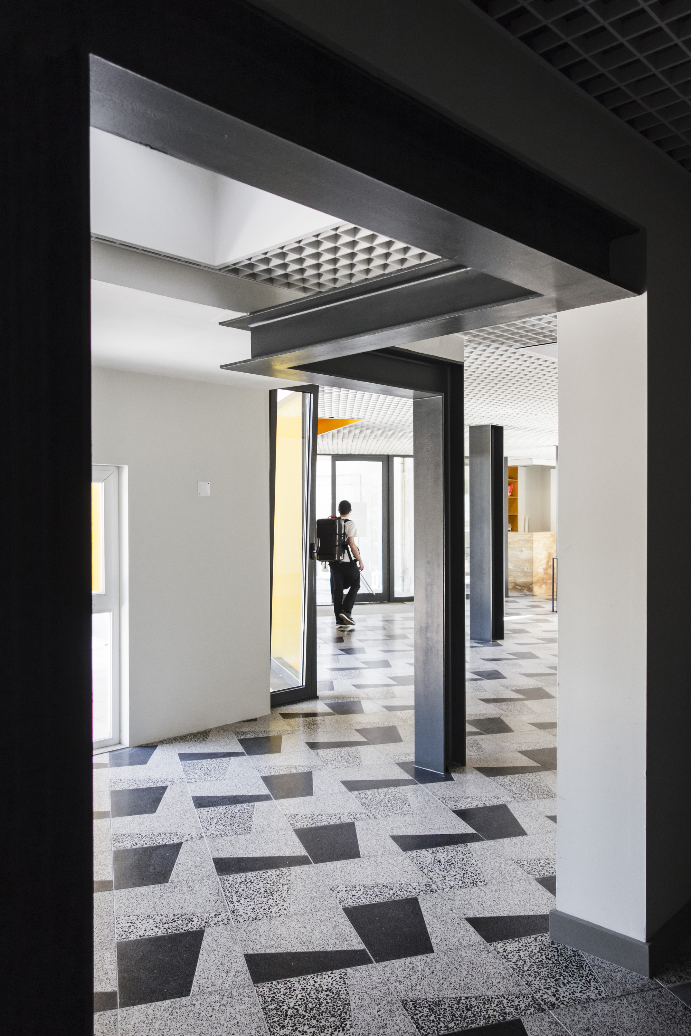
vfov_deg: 65.5
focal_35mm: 28
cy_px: 518
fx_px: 806
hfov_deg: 46.4
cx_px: 346
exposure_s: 1/200
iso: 250
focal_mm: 10.4
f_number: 2.2
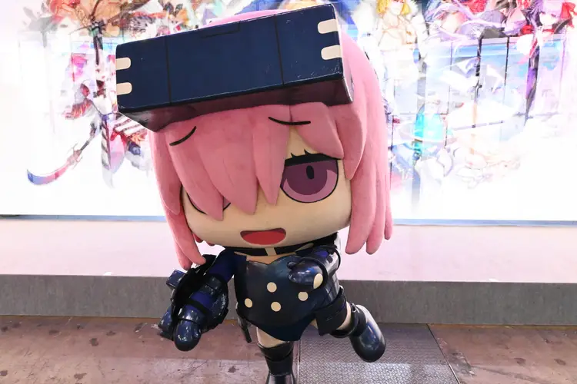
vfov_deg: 43.6
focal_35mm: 30
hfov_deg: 61.9
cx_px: 288
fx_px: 481
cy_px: 192
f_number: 8
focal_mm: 20
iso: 10000
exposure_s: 1/250
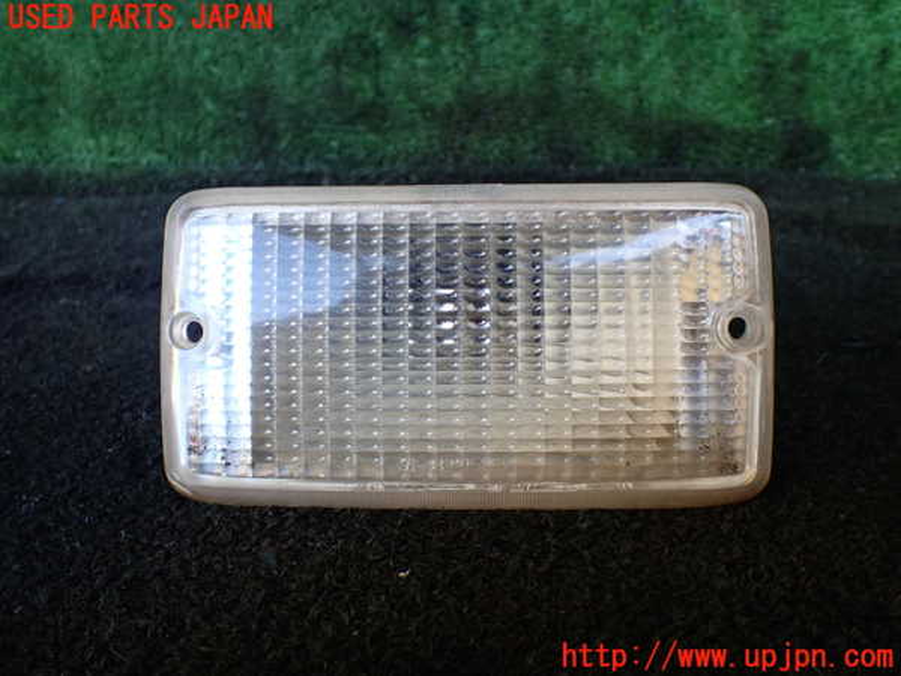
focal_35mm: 30
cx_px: 450
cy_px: 338
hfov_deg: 60.0
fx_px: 781
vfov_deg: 46.8
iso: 200
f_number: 2.3
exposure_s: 1/125
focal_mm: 5.4
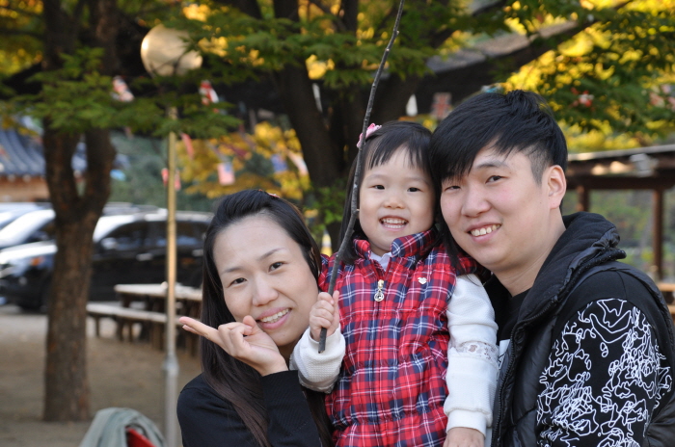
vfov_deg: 13.0
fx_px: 1965
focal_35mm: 105
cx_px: 338
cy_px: 224
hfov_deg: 19.5
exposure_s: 1/125
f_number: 5.6
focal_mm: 70
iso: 400
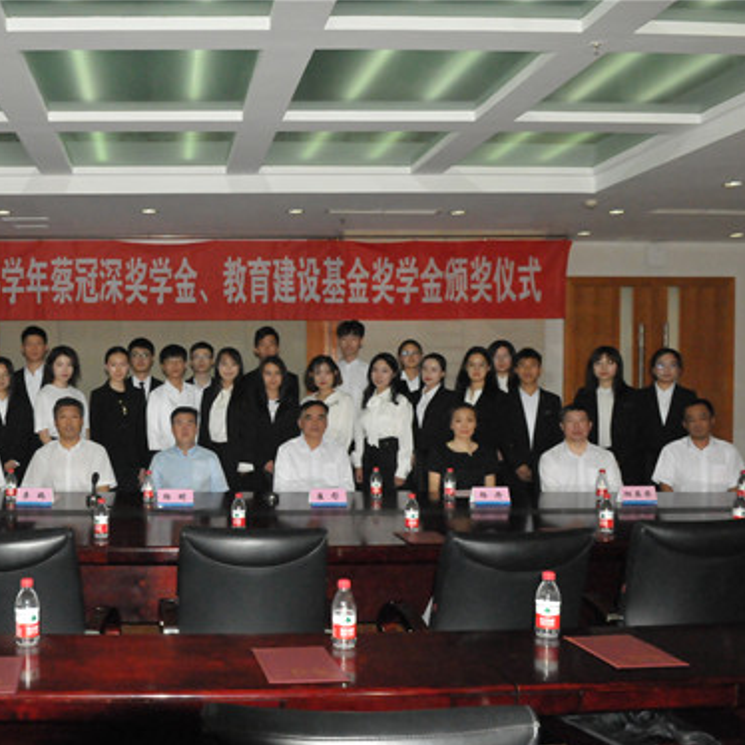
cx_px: 171
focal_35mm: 35
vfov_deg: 47.6
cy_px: 394
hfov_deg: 45.7
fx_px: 844
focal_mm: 17
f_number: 8
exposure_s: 1/320
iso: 3200
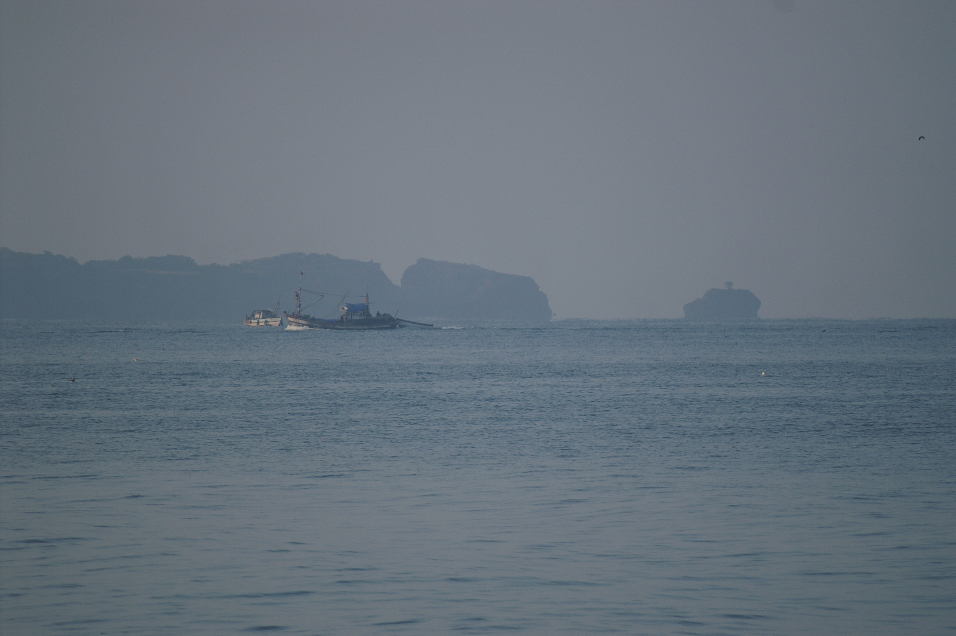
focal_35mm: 450
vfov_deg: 3.0
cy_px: 318
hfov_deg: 4.6
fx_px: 11939
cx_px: 478
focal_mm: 300
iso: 200
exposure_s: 1/800
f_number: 5.6
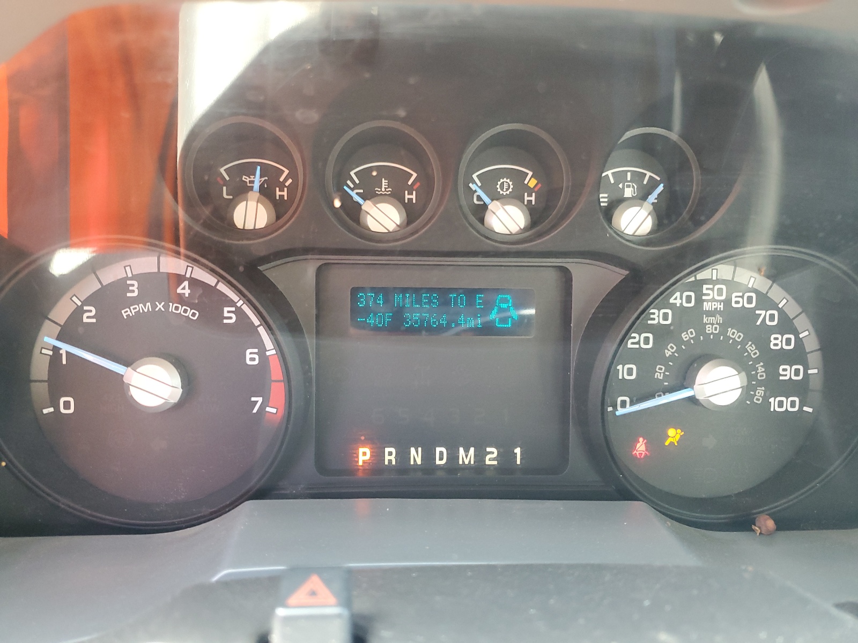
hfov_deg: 67.3
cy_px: 322
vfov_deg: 53.1
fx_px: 644
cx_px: 429
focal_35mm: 26
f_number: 1.5
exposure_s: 1/60.2
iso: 194
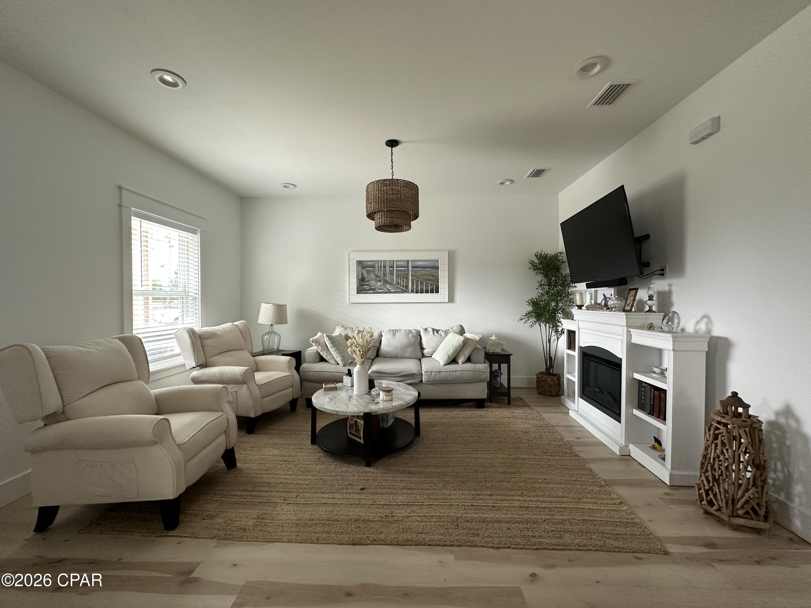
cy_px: 304
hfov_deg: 102.1
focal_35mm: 14
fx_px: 328
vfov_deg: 85.7
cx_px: 406
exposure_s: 1/60
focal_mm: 2.22
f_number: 2.2
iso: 200
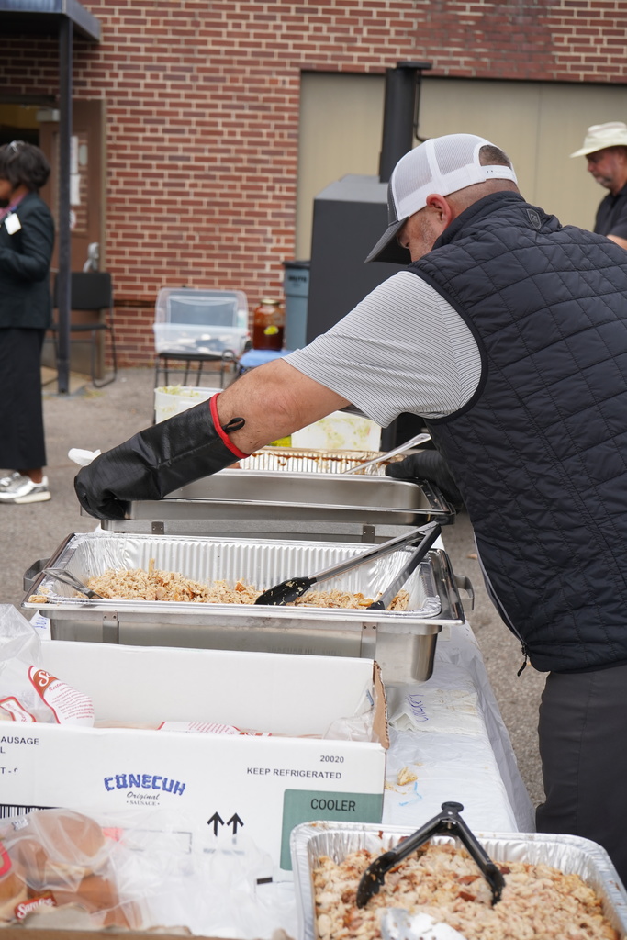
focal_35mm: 54
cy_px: 470
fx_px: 1410
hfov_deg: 25.1
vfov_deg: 36.9
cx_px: 314
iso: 200
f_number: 7.1
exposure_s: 1/60
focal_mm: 54
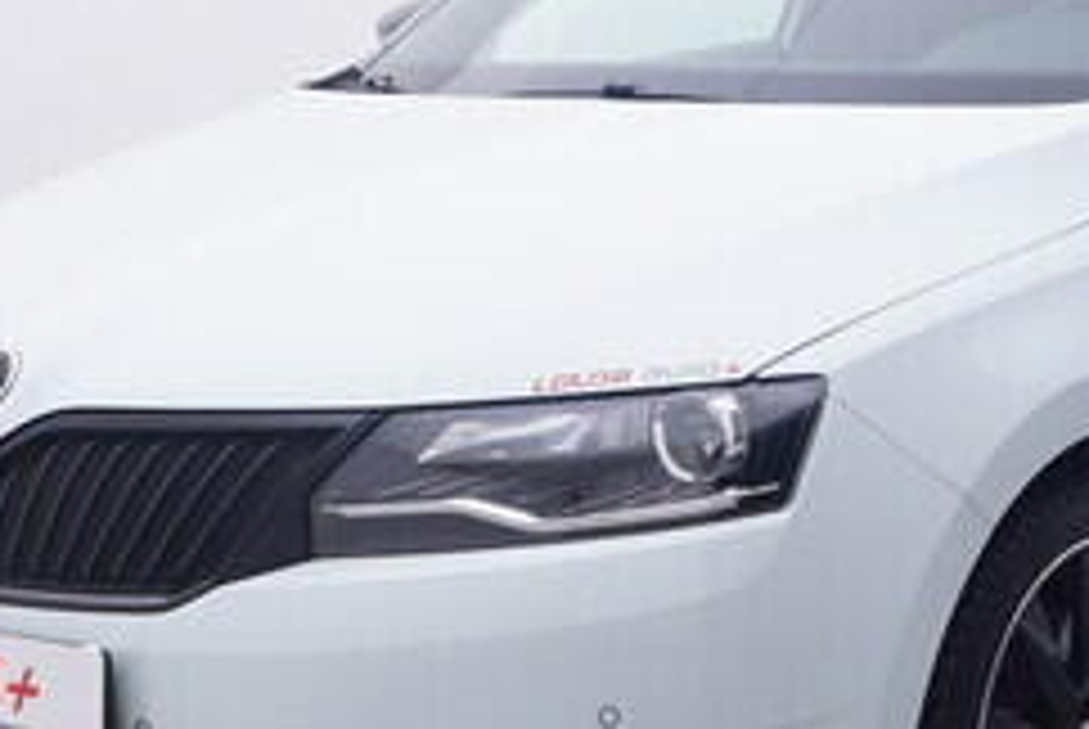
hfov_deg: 20.7
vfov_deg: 14.4
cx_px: 1102
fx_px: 2881
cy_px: 256
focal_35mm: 95
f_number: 5
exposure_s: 1/80
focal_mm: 15
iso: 200
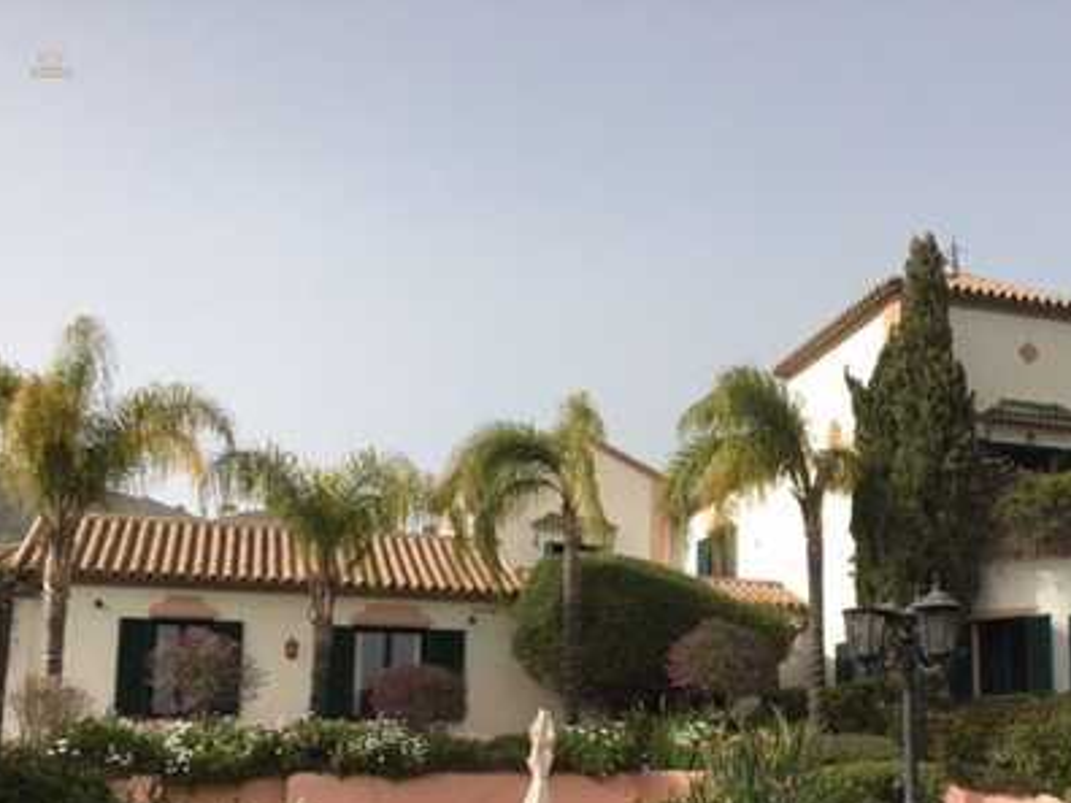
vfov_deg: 33.0
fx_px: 1330
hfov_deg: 42.8
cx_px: 769
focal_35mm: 43
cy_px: 592
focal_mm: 4.15
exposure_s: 1/1148
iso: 25
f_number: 2.2
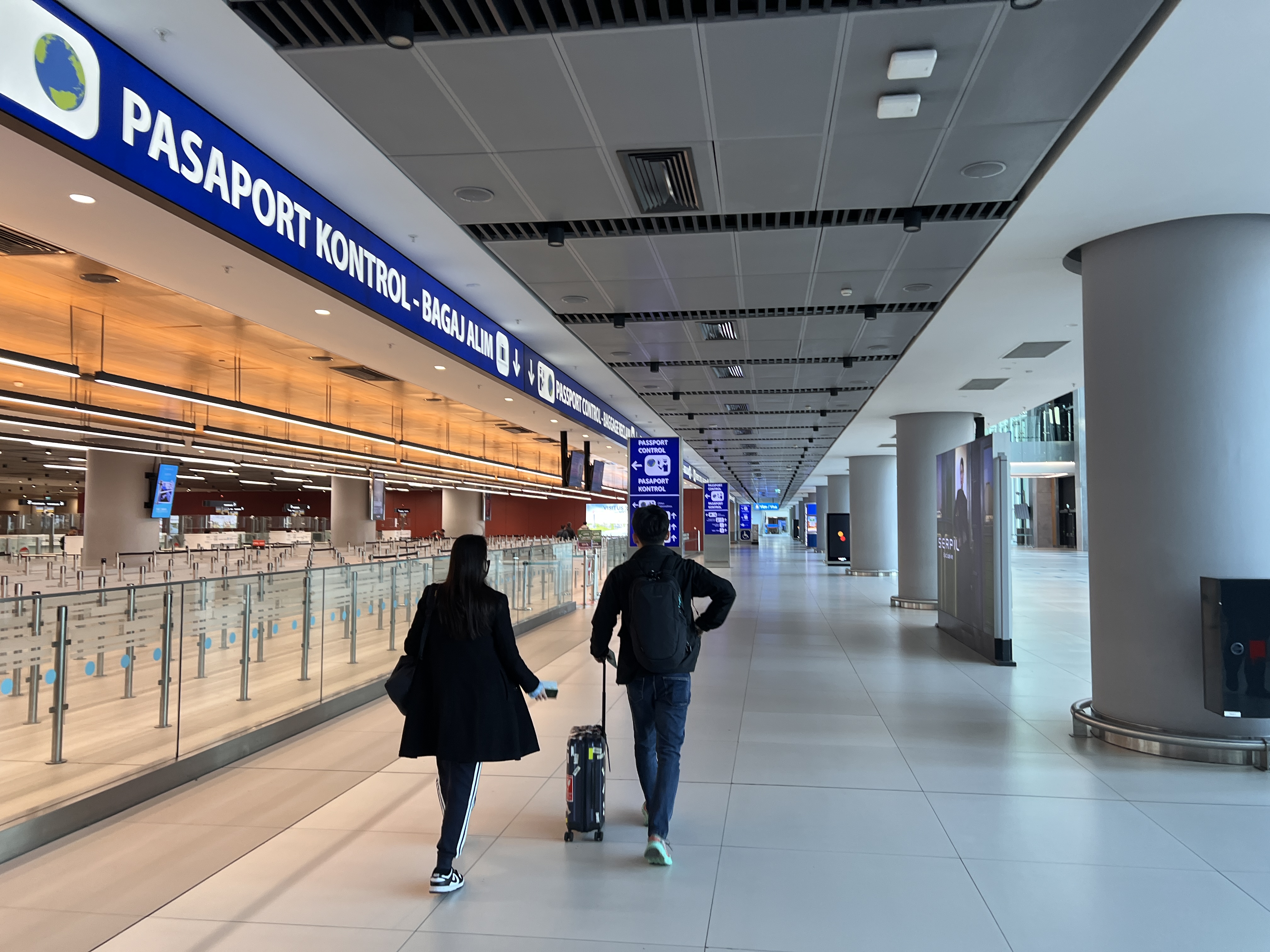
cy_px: 476
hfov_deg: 67.3
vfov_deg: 53.1
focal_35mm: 26
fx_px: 954
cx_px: 635
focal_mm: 5.7
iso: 125
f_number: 1.5
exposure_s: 1/100
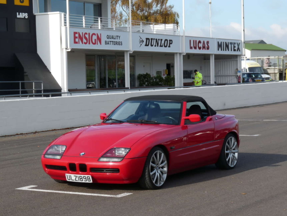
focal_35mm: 101
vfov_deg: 14.6
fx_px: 837
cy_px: 114
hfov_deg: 19.4
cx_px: 137
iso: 100
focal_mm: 15.5
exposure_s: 1/250
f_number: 5.6
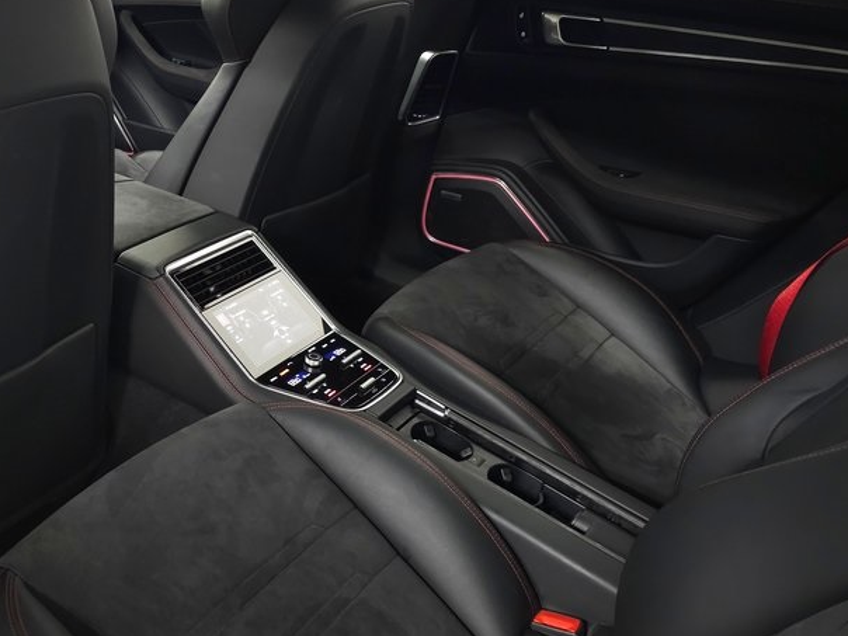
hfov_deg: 45.0
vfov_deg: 36.7
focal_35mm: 39
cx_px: 145
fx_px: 955
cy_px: 260
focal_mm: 6.3
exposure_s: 1/60
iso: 250
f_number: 1.7
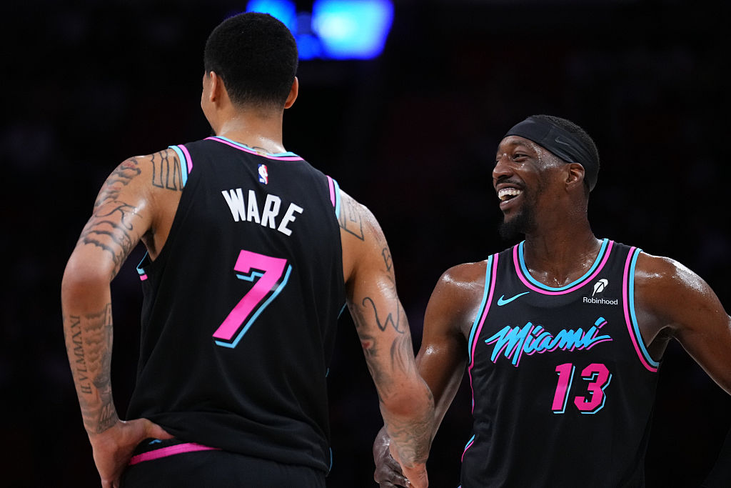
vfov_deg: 4.6
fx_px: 6092
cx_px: 366
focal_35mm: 300
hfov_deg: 6.9
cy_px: 244
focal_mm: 200
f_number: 2.8
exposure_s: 1/1600
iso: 4000
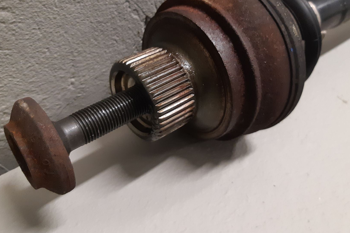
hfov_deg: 55.8
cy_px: 95
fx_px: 331
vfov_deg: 38.8
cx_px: 180
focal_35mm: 34
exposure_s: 1/50
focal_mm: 3.93
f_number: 1.7
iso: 250
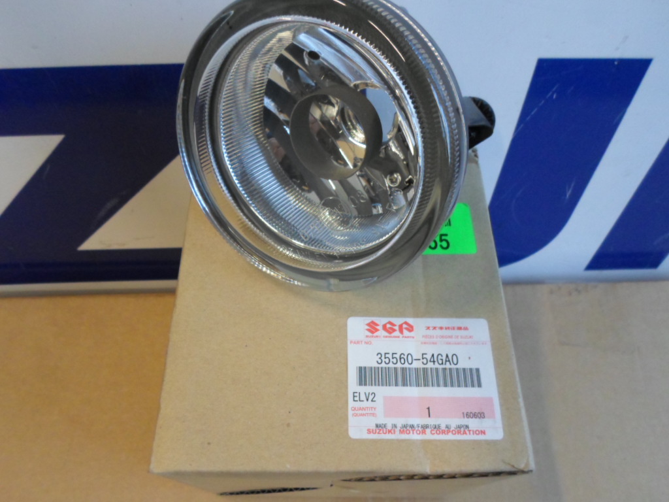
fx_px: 483
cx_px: 334
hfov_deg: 69.4
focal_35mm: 25
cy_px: 251
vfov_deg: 54.9
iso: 240
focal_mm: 4.5
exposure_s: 1/30
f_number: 2.5
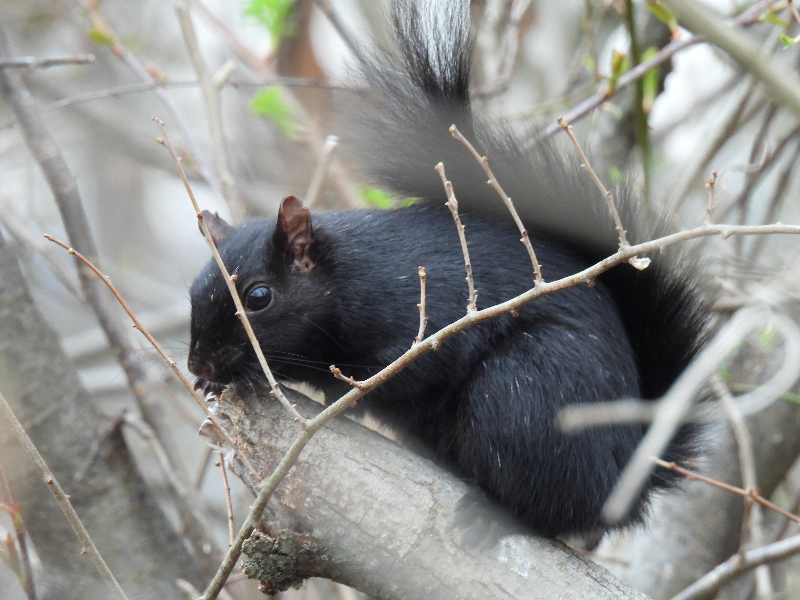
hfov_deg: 2.0
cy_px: 300
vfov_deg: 1.5
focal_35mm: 1000
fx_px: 23111
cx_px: 400
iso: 400
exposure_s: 1/80
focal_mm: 178
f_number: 5.6
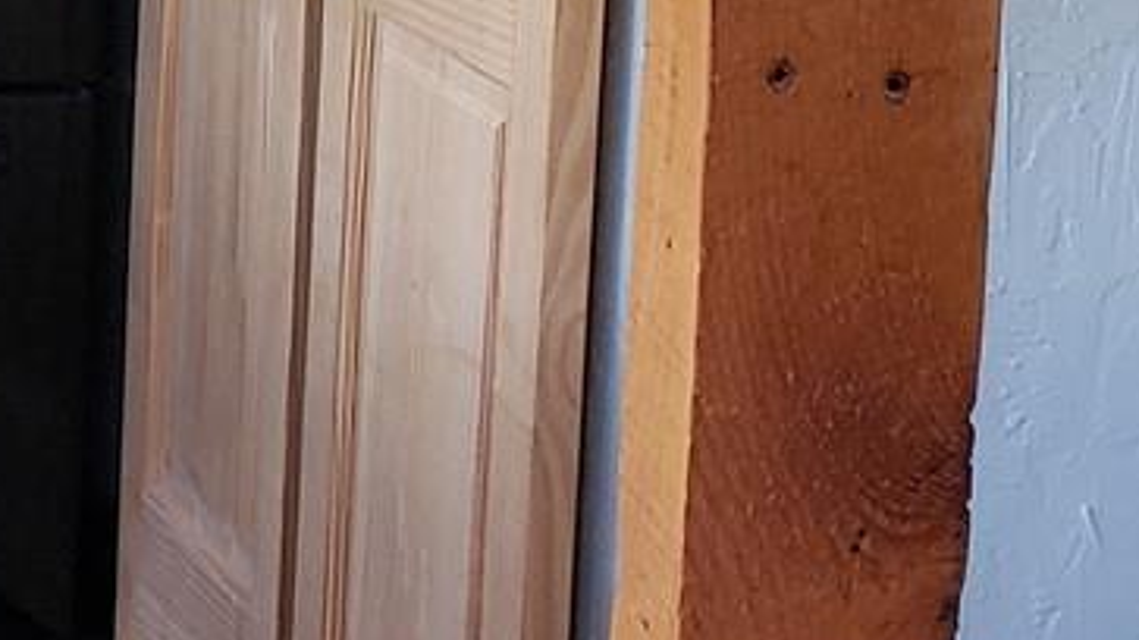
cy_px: -405
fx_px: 3774
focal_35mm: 125
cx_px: -1199
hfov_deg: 14.2
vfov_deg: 9.4
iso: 200
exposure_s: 1/60
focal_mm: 4.3
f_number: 2.4
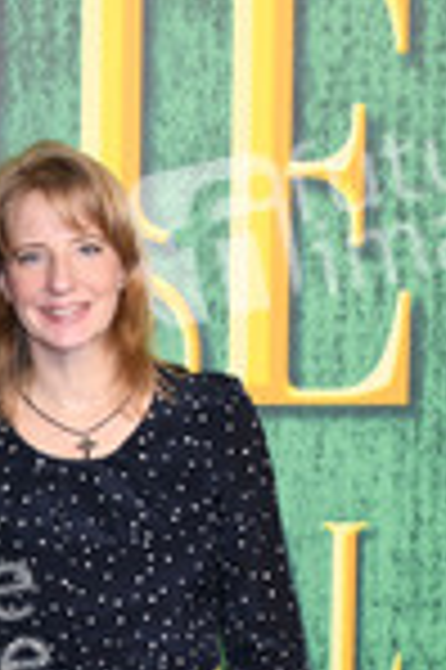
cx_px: -50
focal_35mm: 91
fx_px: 1695
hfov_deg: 14.6
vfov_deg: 20.3
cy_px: 895
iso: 250
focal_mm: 34
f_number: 6.3
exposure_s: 1/160
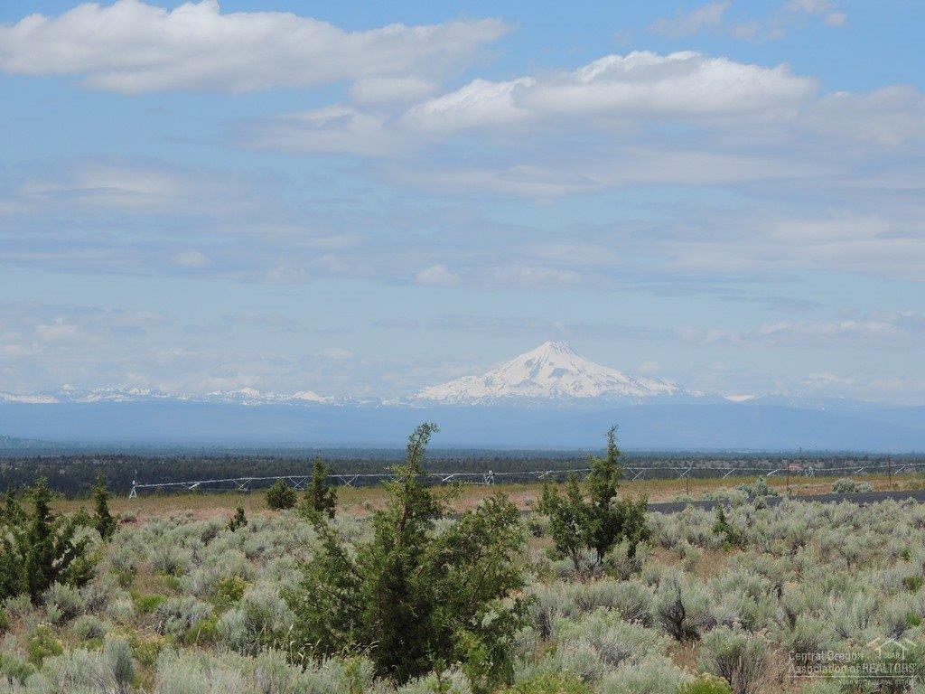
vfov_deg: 9.6
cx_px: 462
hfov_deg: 12.7
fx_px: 4142
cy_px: 347
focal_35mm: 155
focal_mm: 27.6
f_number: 4.4
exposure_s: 1/1000
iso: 100
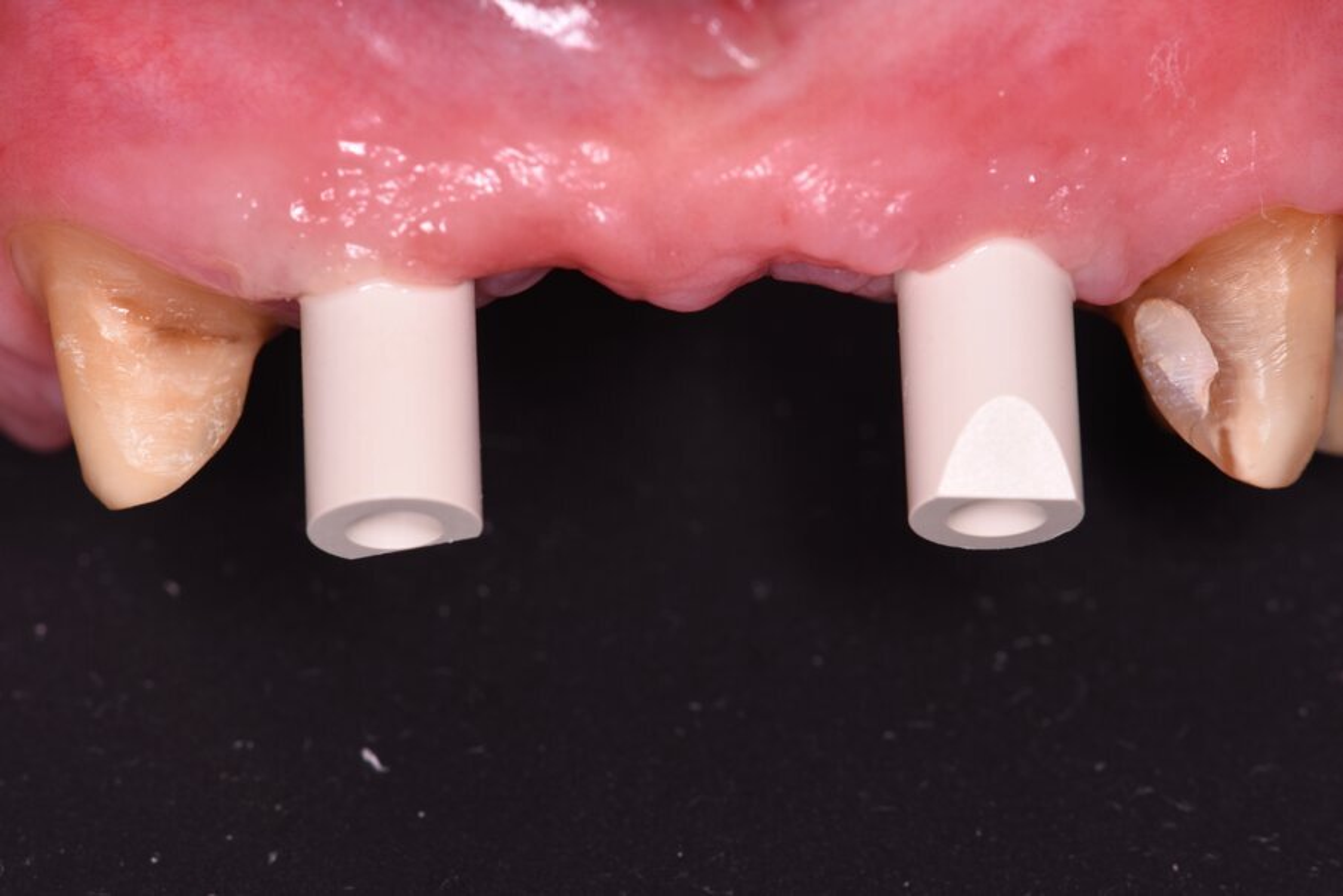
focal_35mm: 105
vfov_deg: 13.1
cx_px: 672
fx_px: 3918
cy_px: 448
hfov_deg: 19.5
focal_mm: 105
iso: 100
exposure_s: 1/125
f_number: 29
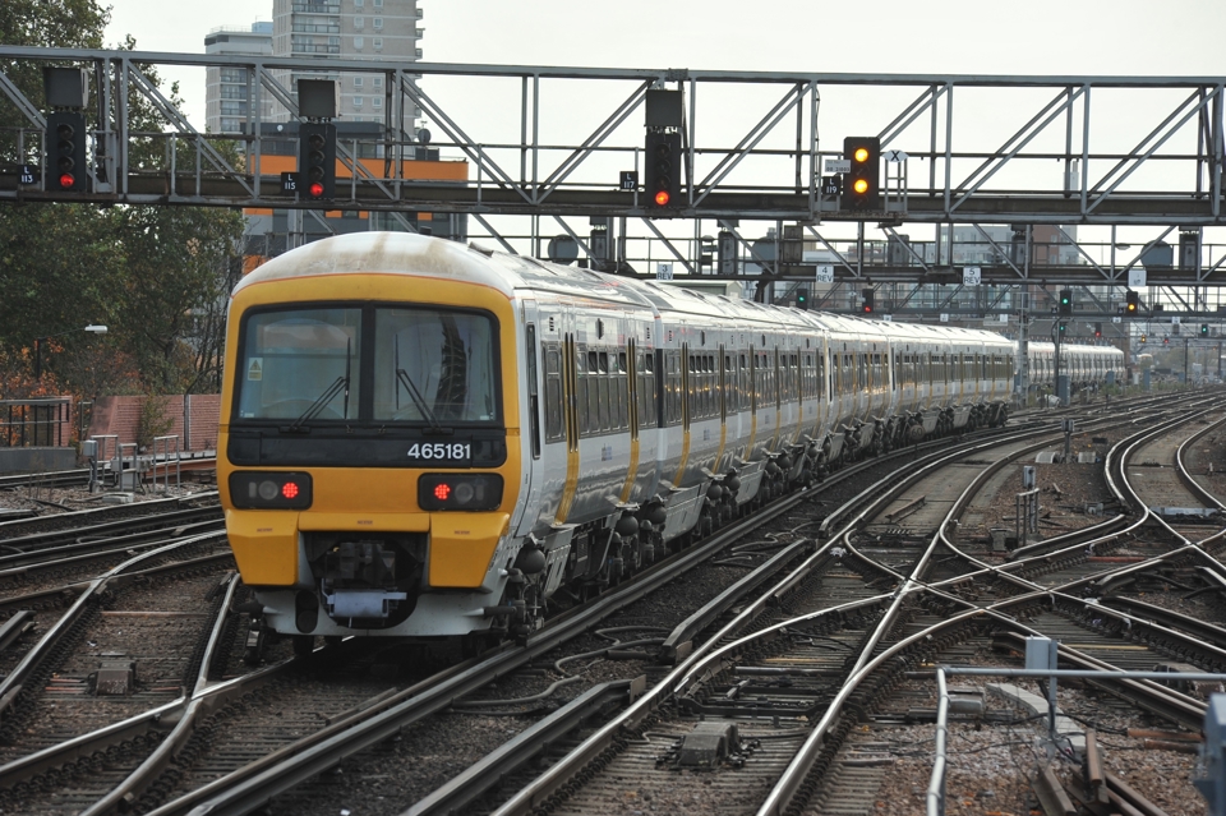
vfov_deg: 6.9
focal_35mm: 200
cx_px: 613
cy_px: 408
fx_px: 6807
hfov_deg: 10.3
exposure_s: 1/500
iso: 400
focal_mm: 200
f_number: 9
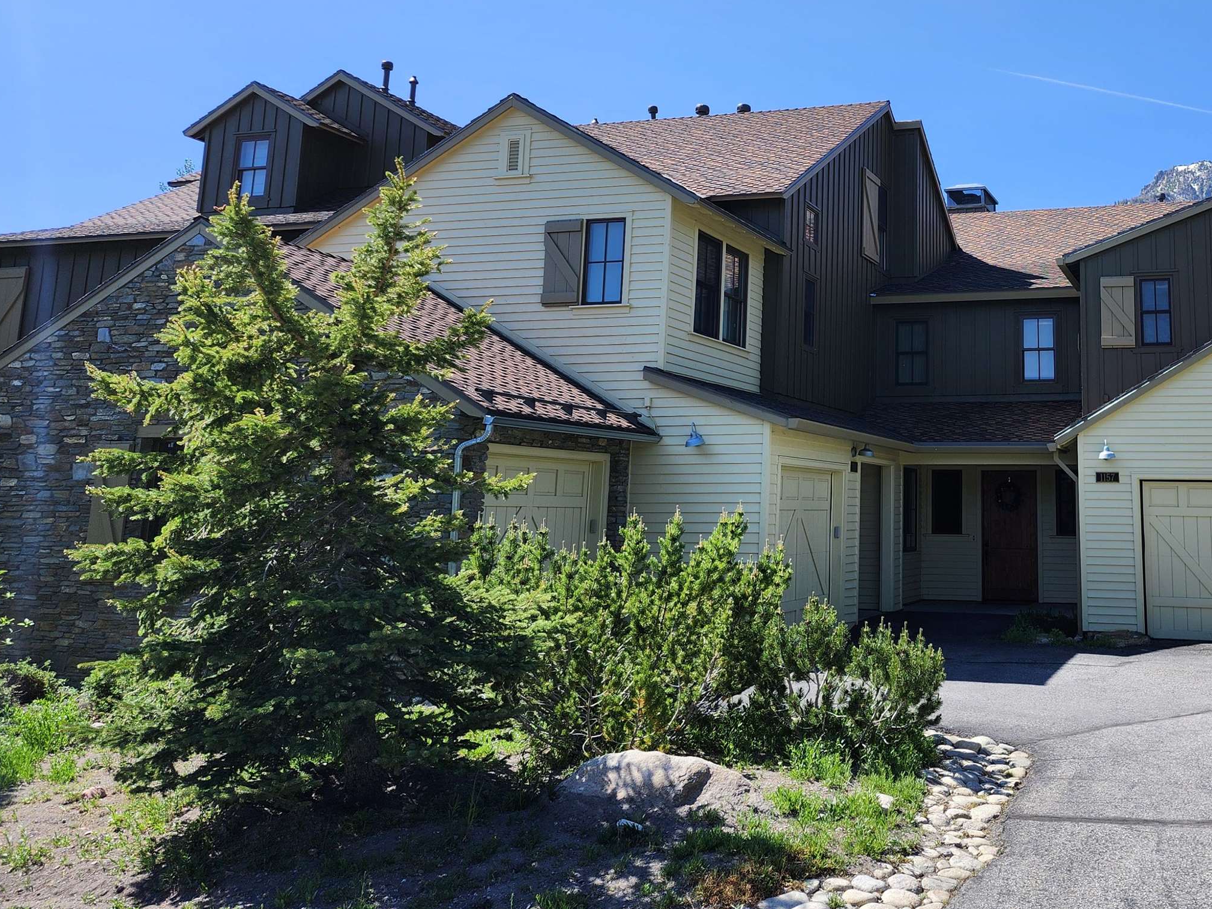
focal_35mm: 35
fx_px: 1225
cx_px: 914
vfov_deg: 39.8
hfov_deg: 50.4
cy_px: 254
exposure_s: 1/947
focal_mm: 5.54
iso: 25
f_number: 1.8
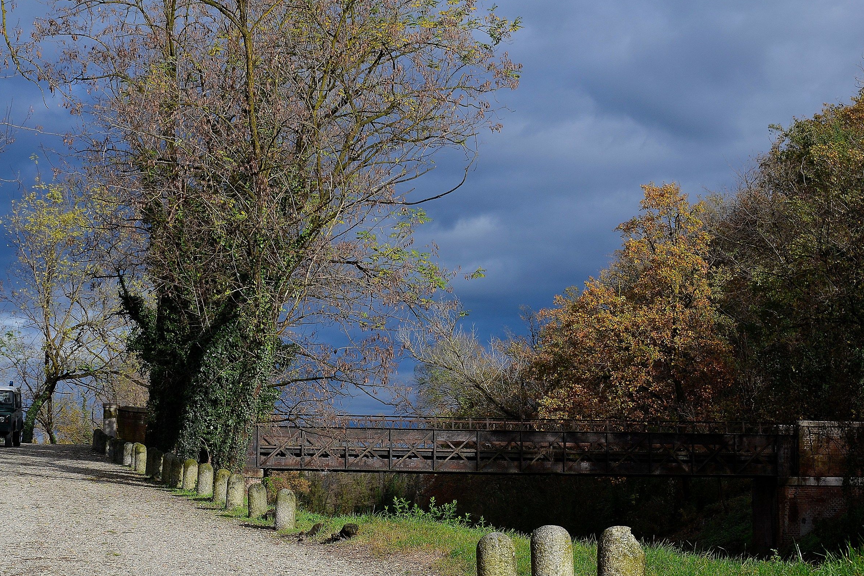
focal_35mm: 88
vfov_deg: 15.5
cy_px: 289
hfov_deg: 23.1
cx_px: 435
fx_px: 2112
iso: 100
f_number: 8
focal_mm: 58
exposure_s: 1/250
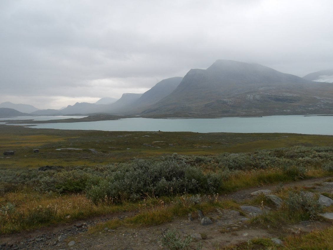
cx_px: 166
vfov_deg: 51.3
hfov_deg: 65.3
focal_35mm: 27
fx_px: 260
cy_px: 125
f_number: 3
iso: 100
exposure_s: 1/629
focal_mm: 4.9
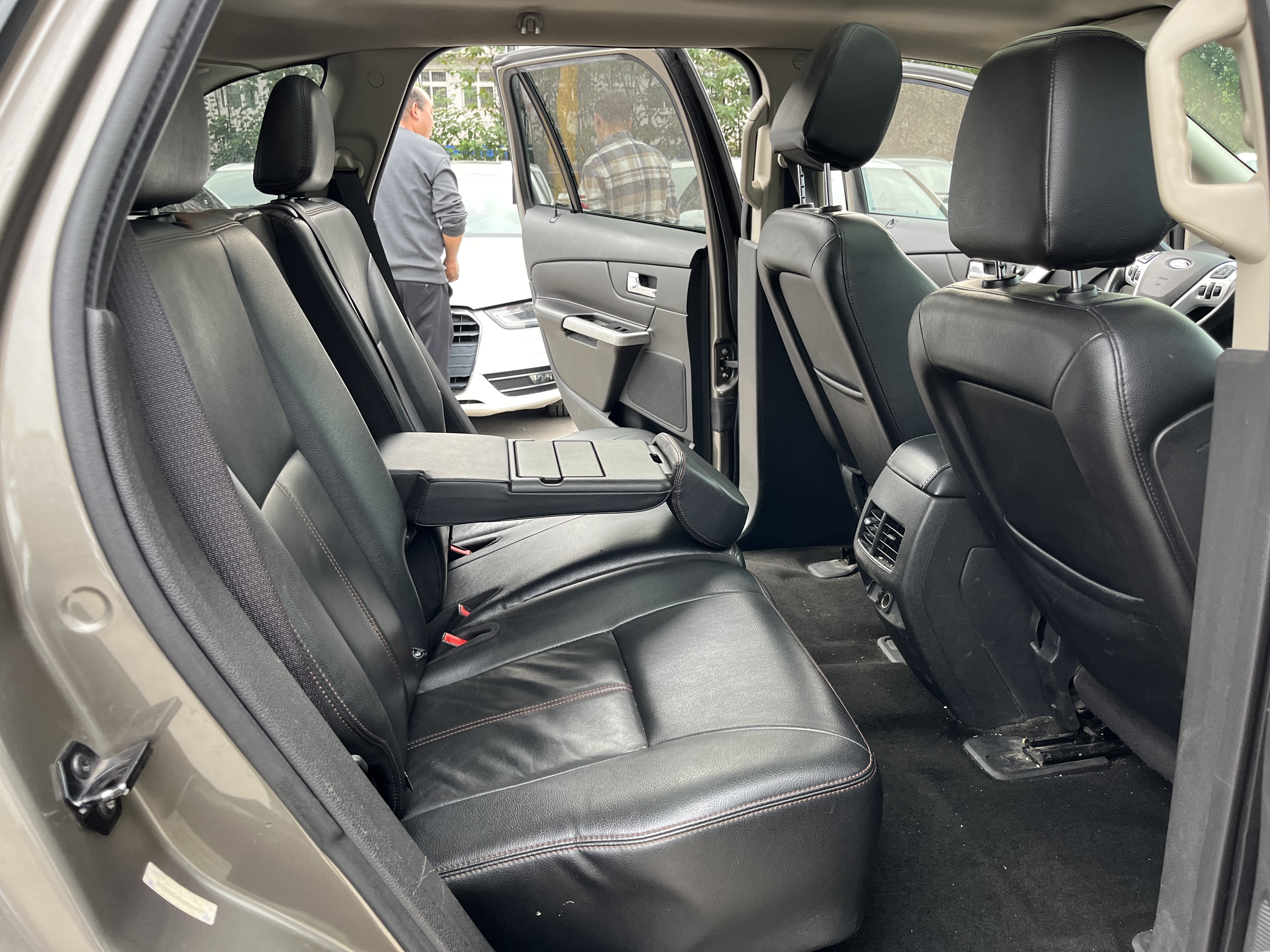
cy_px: 476
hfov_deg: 67.3
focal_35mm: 26
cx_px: 635
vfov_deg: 53.1
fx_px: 954
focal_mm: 5.1
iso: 125
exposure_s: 1/116
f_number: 1.6
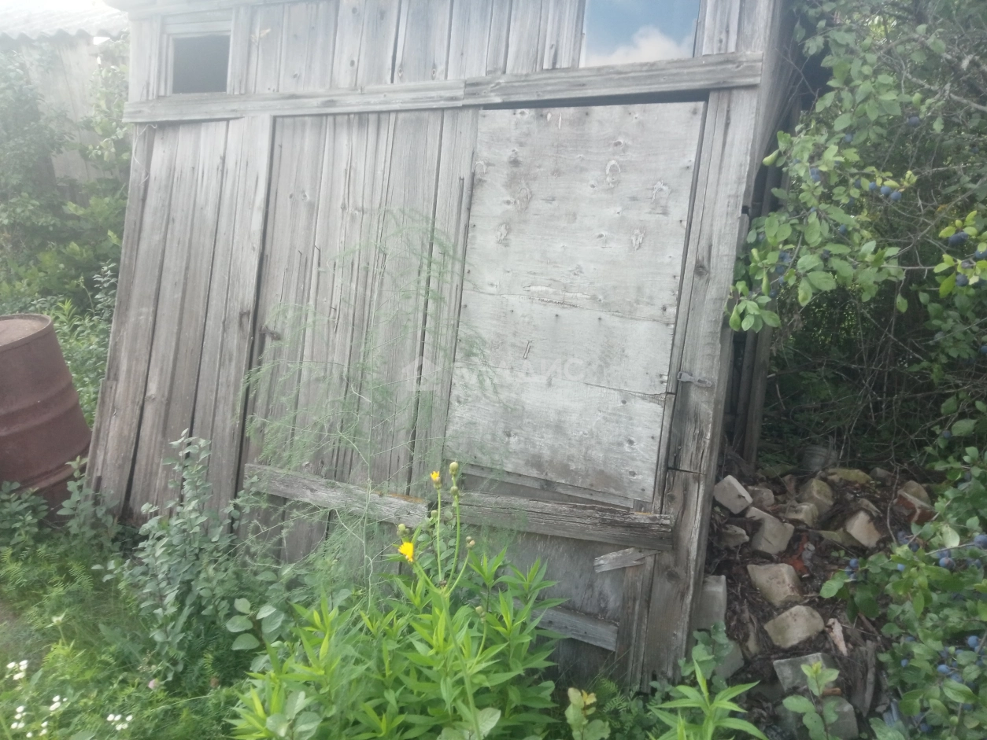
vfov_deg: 49.8
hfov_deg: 63.4
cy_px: 370
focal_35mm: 28
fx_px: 799
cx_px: 494
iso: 148
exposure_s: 1/100
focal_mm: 3.46
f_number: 2.2
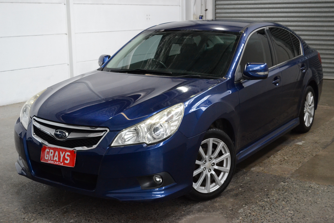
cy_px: 112
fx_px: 445
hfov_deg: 41.1
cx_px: 167
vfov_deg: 28.1
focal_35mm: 48
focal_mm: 32
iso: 1600
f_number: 4.8
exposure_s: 1/400
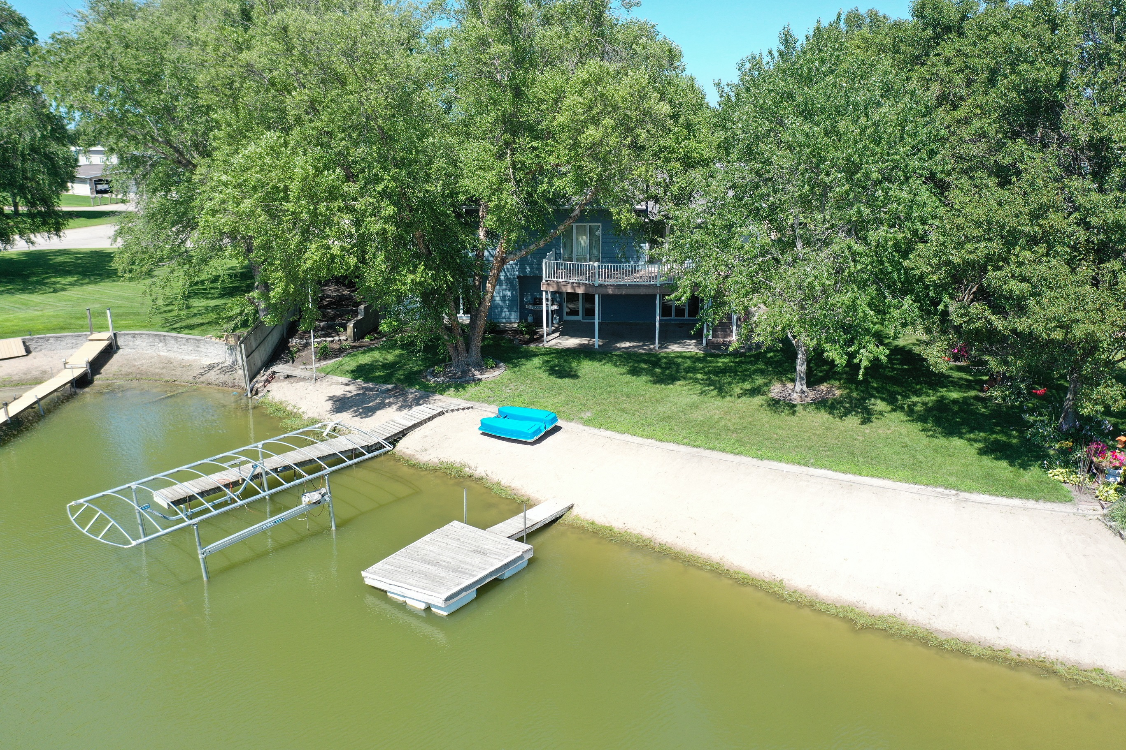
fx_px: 876
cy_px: 375
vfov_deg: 46.4
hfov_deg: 65.5
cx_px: 563
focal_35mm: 28
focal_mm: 10.26
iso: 100
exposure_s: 1/60
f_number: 3.5
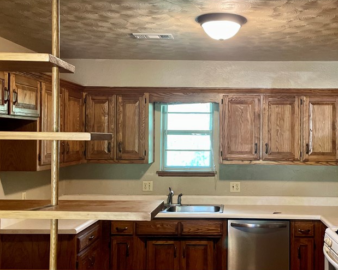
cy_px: 134
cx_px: 226
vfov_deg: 35.7
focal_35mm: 42
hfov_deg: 43.2
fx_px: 420
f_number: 1.6
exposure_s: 1/60
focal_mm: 4.2
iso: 320
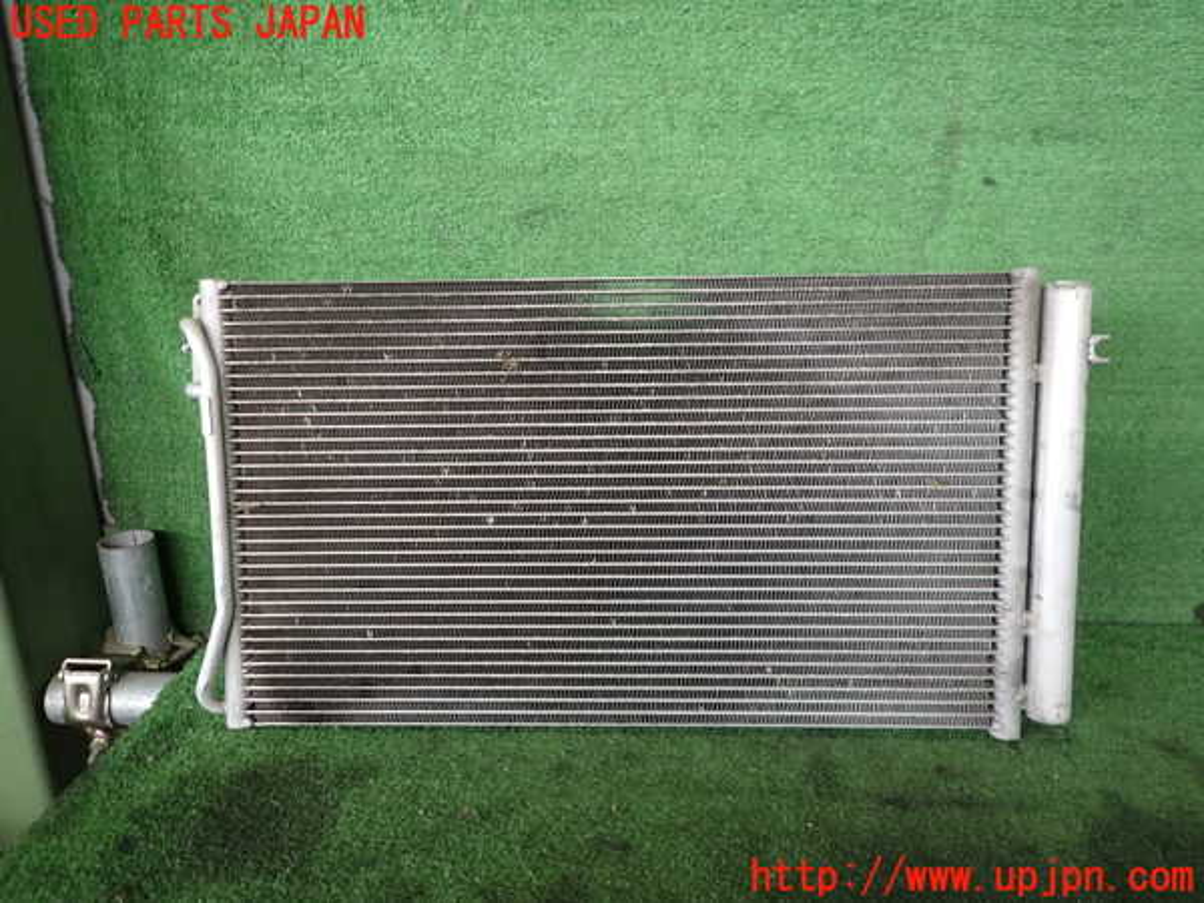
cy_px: 452
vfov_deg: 54.9
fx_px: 870
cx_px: 602
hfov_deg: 69.4
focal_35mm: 25
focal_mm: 4.5
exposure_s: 1/60
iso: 200
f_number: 2
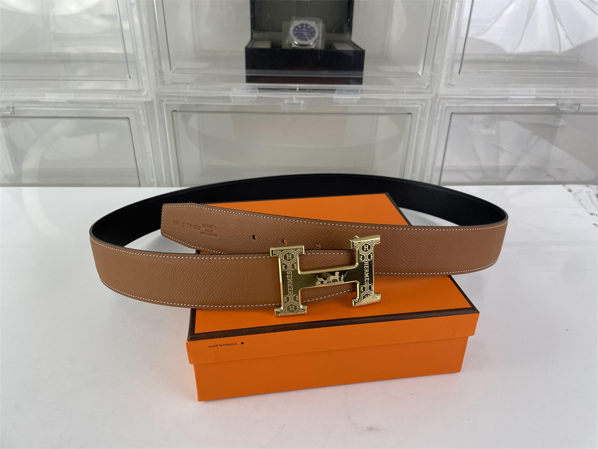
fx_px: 449
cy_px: 224
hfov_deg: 67.3
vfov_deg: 53.1
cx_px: 299
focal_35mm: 26
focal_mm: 4.2
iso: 32
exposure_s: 1/201
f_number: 1.6
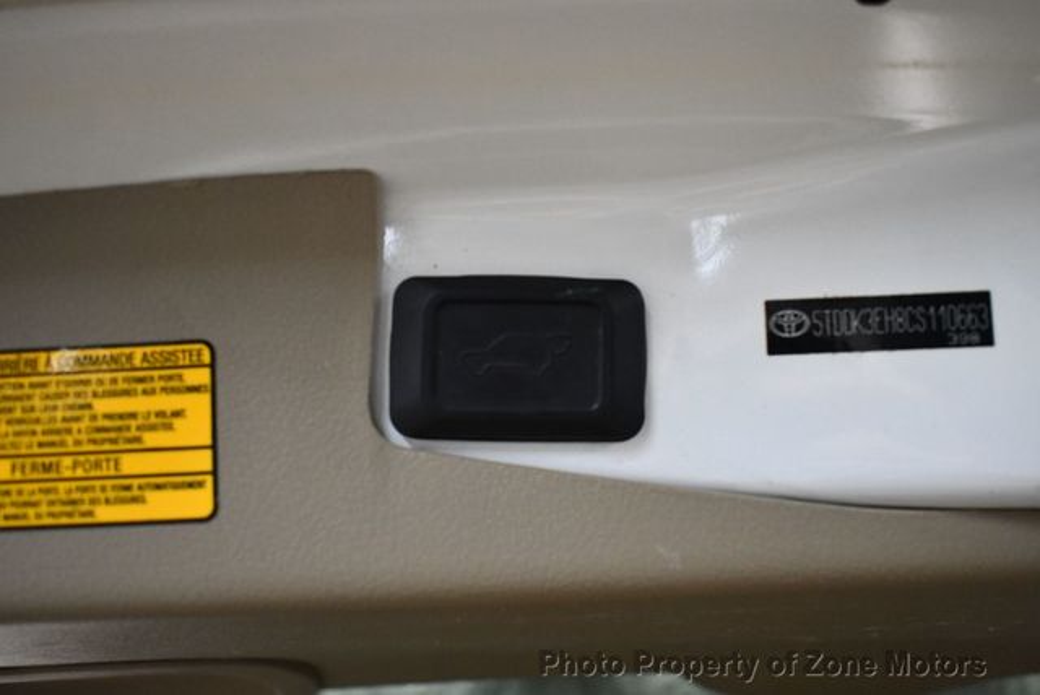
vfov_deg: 36.9
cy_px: 348
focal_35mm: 36
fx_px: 1041
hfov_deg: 53.1
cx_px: 520
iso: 1800
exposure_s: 1/125
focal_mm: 18
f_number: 3.5
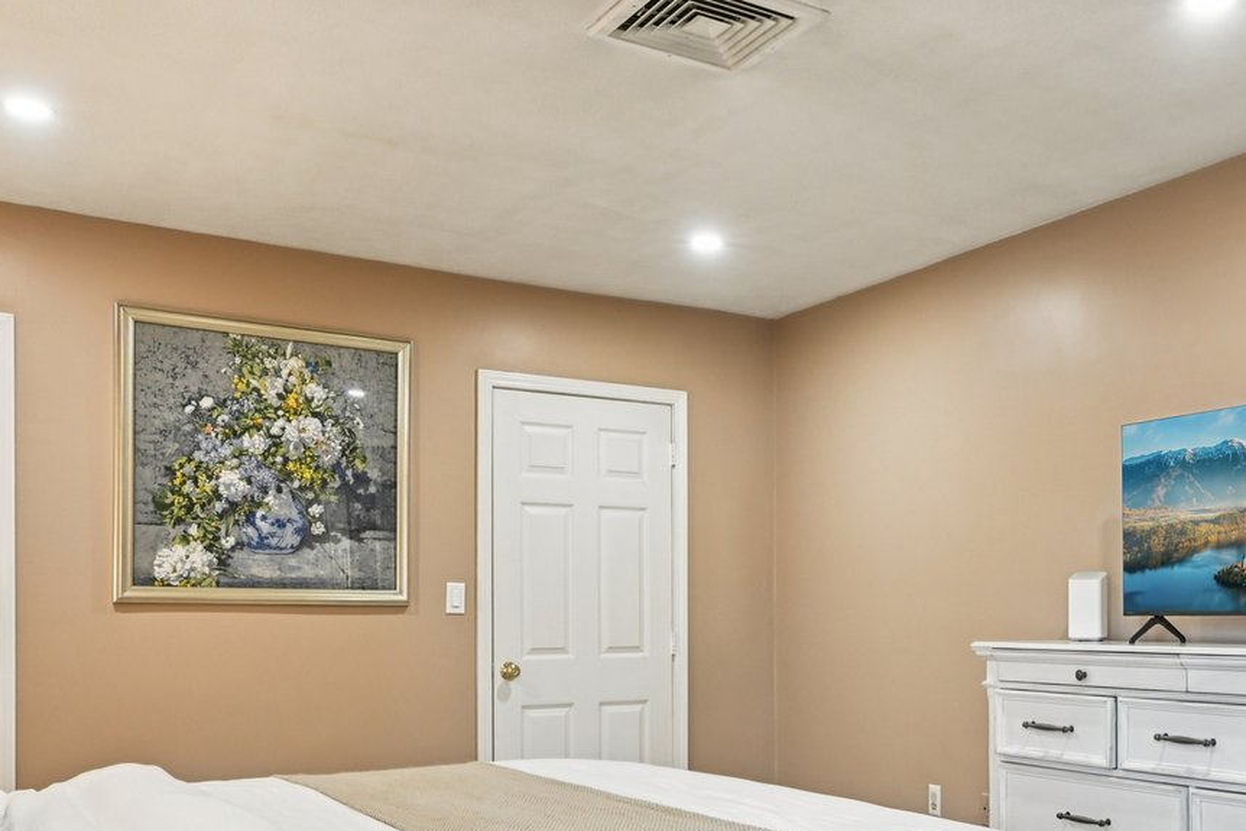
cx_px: 857
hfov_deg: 49.6
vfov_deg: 34.4
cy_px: 613
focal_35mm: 38
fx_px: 1315
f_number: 8
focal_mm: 16
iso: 400
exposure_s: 1/13
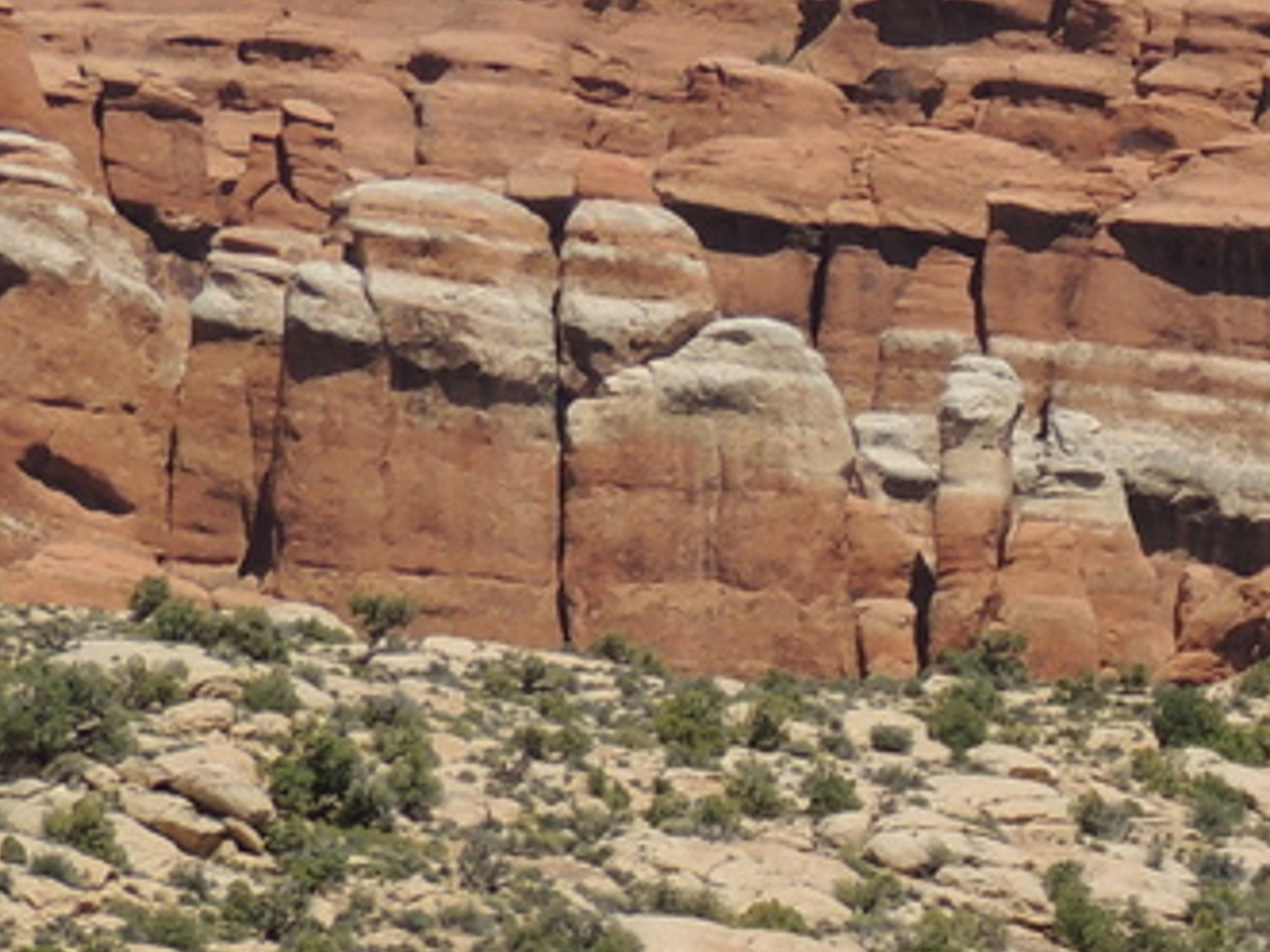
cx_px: 2060
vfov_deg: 3.8
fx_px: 14193
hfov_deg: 5.1
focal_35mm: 387
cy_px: 679
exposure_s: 1/1000
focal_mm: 17.8
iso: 100
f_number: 4.1
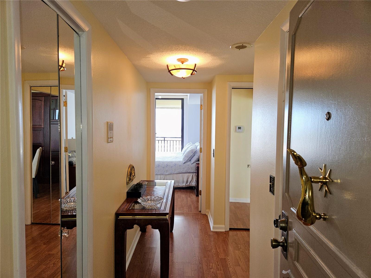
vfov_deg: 58.9
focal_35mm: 23
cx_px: 186
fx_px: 247
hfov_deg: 73.9
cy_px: 139
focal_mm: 5.4
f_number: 1.8
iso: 40
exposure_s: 1/60
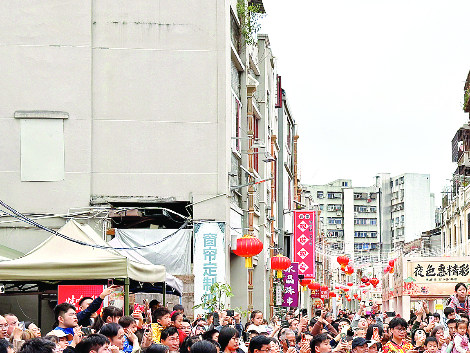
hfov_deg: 27.6
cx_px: 374
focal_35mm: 69
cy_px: 234
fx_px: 937
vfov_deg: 21.2
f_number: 1.78
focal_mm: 6.76
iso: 64
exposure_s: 1/3135
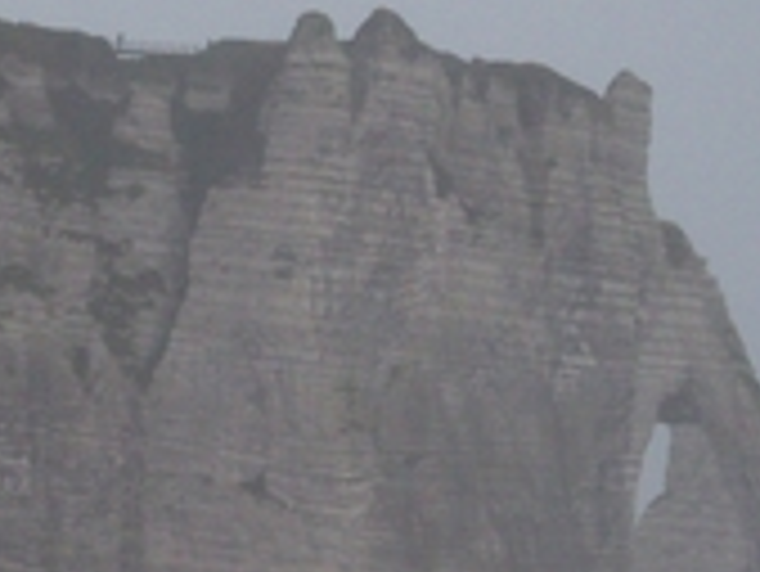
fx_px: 5998
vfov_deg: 5.5
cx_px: 207
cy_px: 306
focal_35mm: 273
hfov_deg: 7.2
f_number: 4.2
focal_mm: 12.8
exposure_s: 1/249
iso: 80
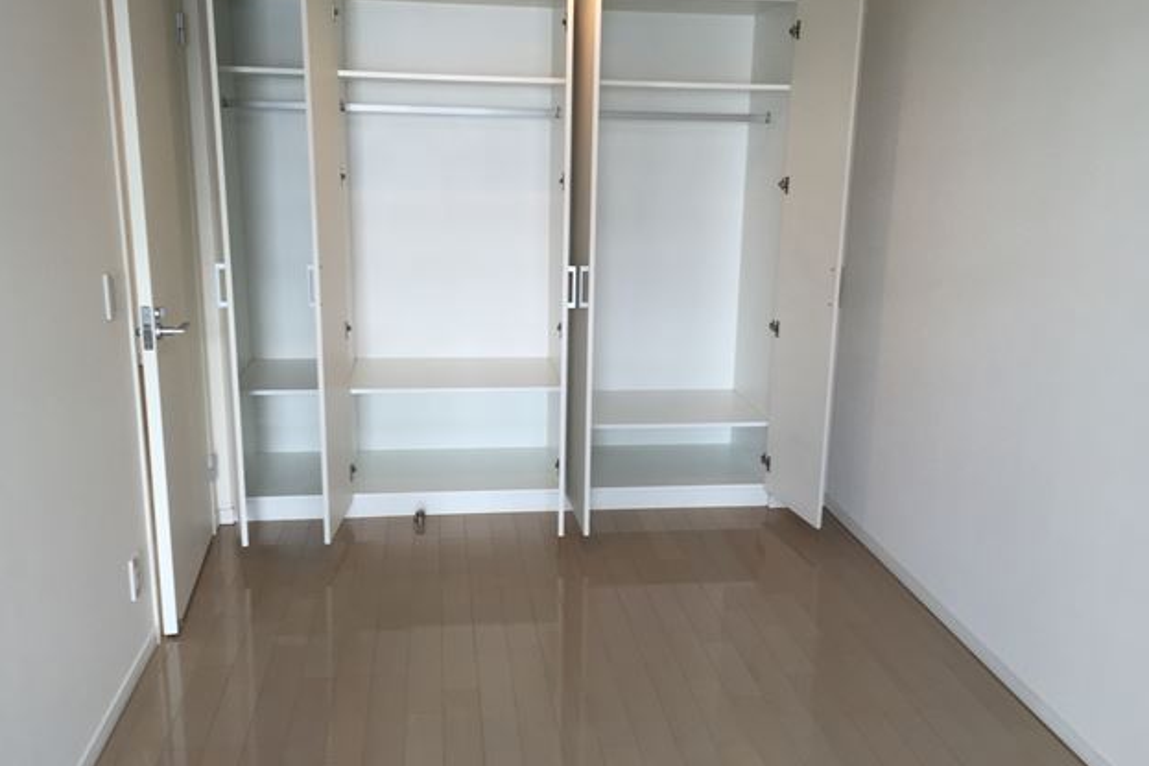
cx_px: 574
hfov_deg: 60.3
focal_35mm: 31
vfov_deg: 42.3
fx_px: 989
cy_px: 367
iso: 50
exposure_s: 1/100
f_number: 2.2
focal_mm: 4.15
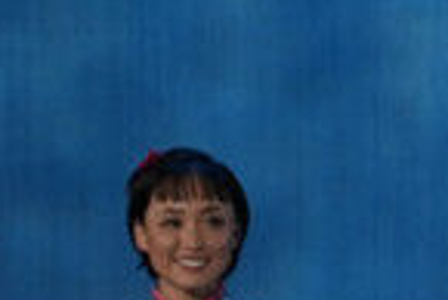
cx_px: 652
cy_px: 339
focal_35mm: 424
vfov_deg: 3.2
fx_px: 5282
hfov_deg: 4.8
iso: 800
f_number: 2.8
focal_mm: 75
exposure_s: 1/100
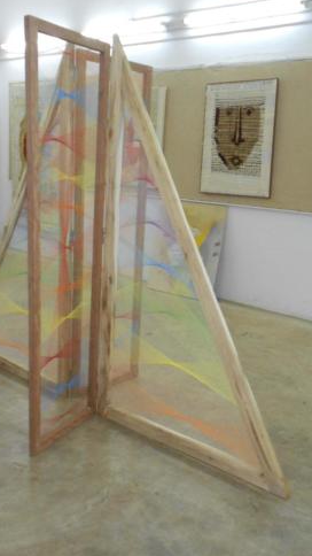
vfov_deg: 55.3
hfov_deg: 32.8
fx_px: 530
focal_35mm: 36
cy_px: 276
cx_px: 160
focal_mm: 5.8
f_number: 3.6
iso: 400
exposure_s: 1/30
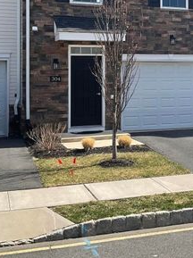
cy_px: 67
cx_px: 199
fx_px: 499
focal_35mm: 67
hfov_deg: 21.0
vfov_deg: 28.6
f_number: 1.8
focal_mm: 3
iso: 16
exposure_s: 1/1451
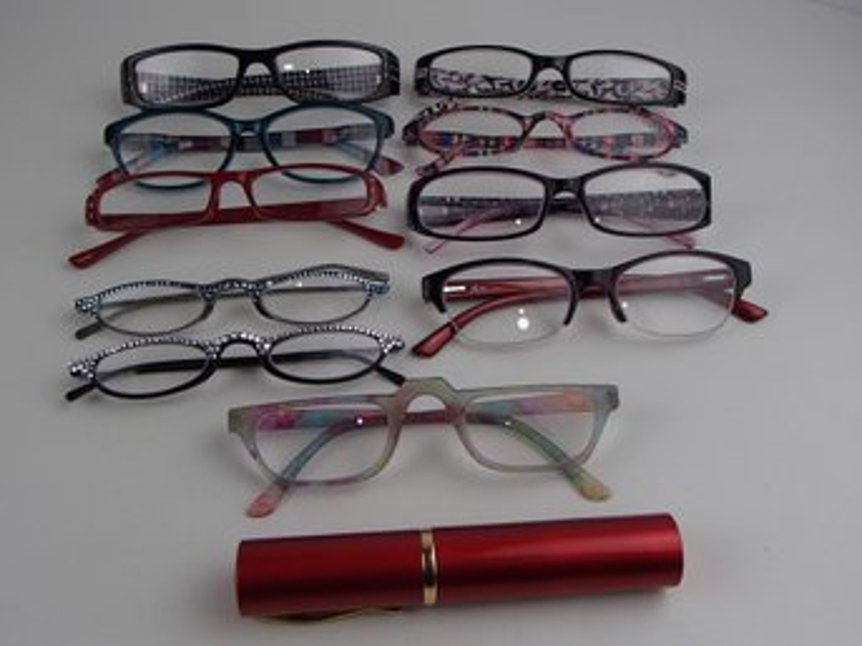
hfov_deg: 50.2
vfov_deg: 38.6
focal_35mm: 37
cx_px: 431
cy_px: 323
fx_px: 921
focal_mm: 6.64
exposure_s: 1/160
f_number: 4.7
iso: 160
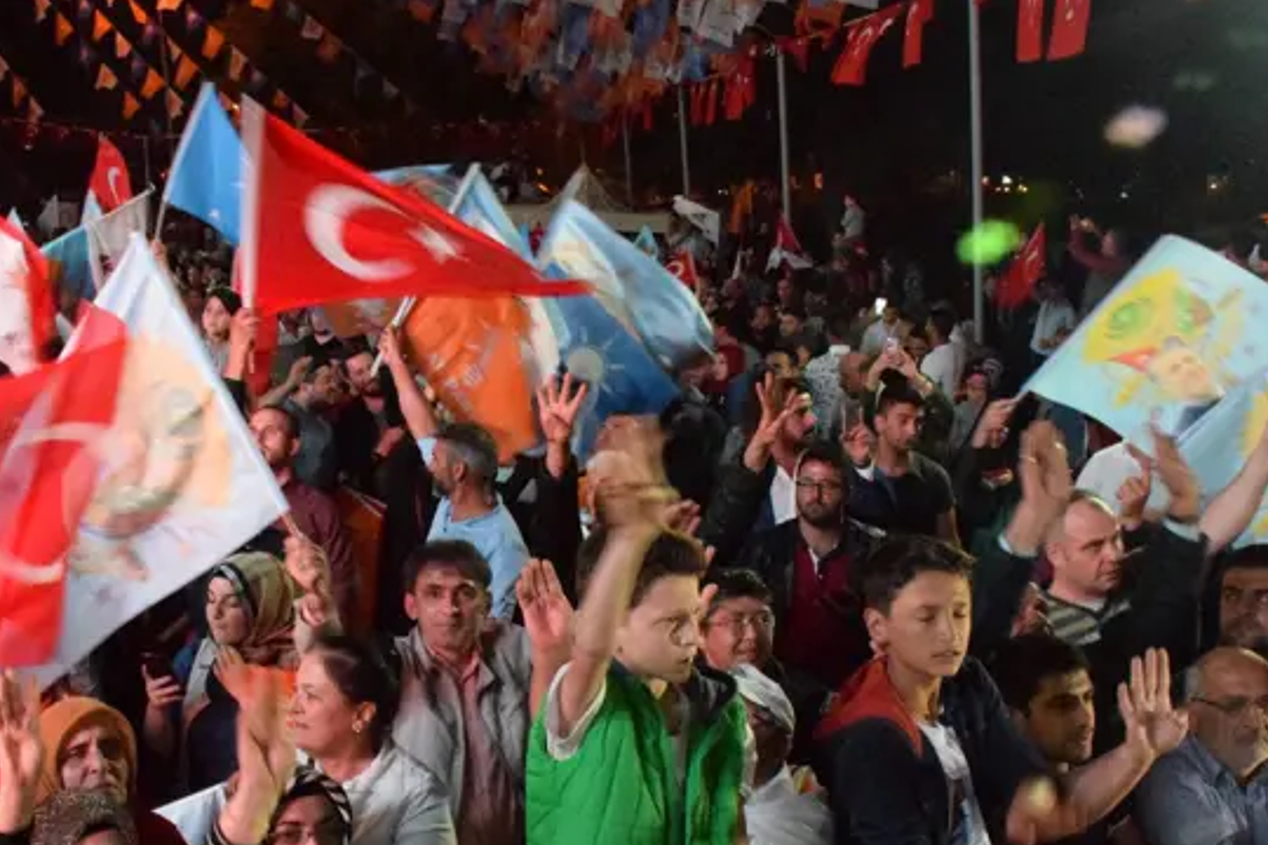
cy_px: 610
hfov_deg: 44.2
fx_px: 1550
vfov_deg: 30.1
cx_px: 493
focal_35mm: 44
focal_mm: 18
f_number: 10
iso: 10000
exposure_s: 1/50
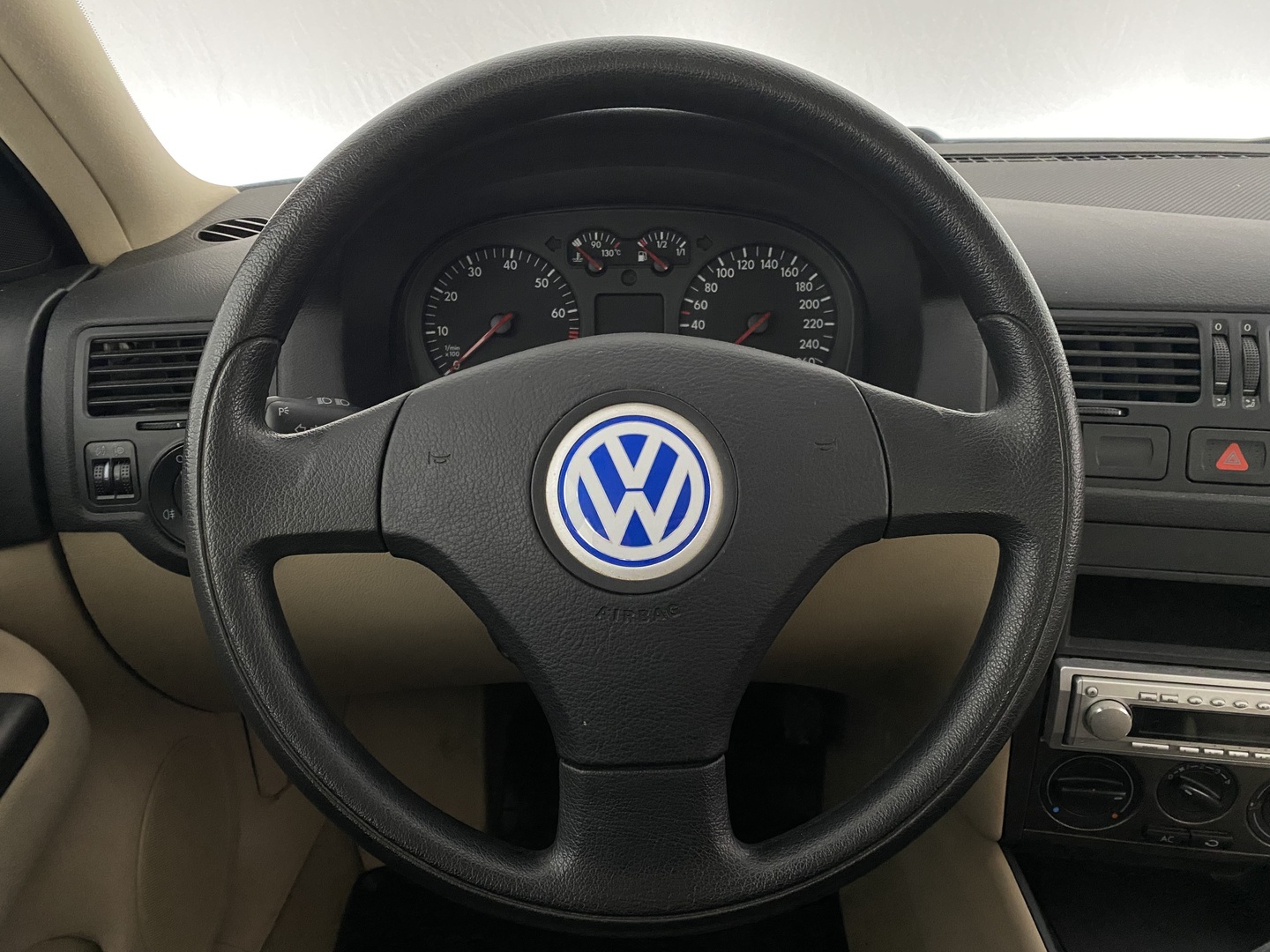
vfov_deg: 53.1
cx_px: 635
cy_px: 476
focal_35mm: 26
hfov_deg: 67.3
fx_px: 954
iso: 640
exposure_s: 1/33
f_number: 1.8
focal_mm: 4.25
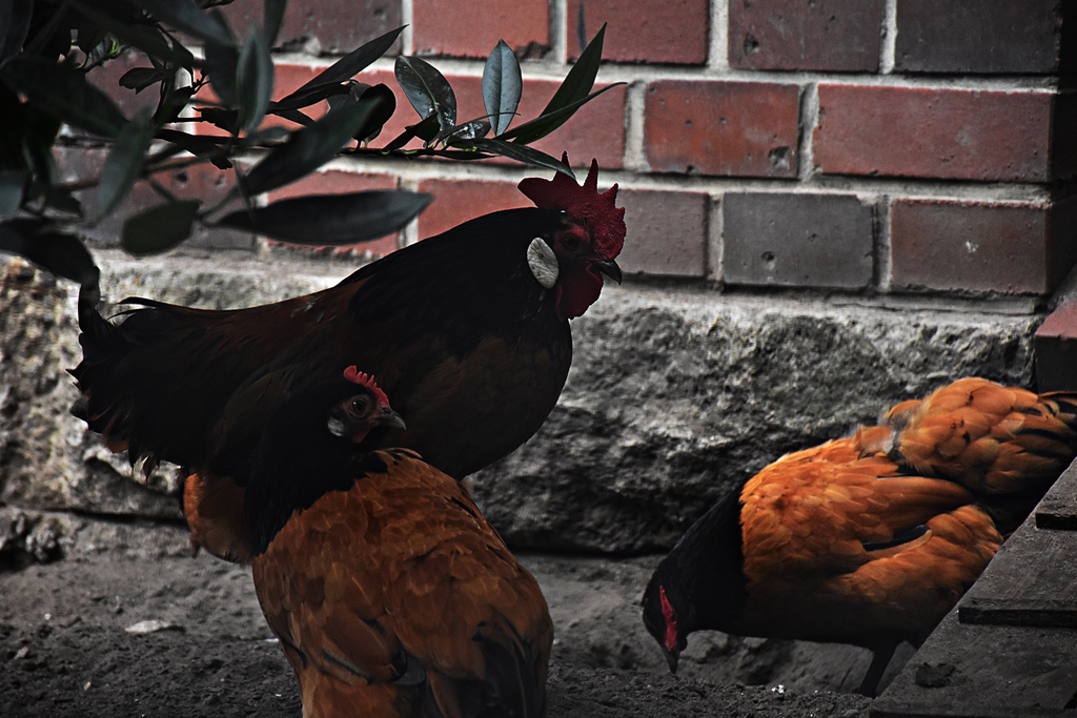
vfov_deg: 6.5
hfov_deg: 9.8
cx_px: 538
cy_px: 359
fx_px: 6283
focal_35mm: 210
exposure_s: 1/500
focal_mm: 140
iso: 2500
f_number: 5.6
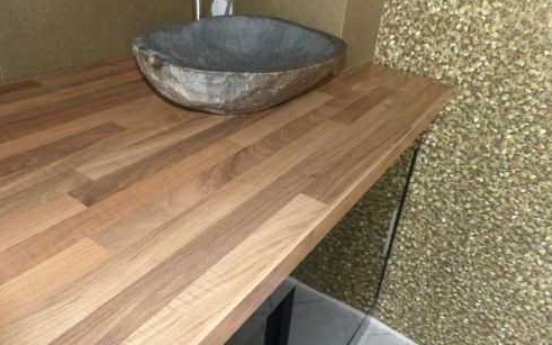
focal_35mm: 27
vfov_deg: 45.9
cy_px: 151
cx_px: 273
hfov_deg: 68.4
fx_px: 406
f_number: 2.8
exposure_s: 1/60
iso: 400
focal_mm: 4.5
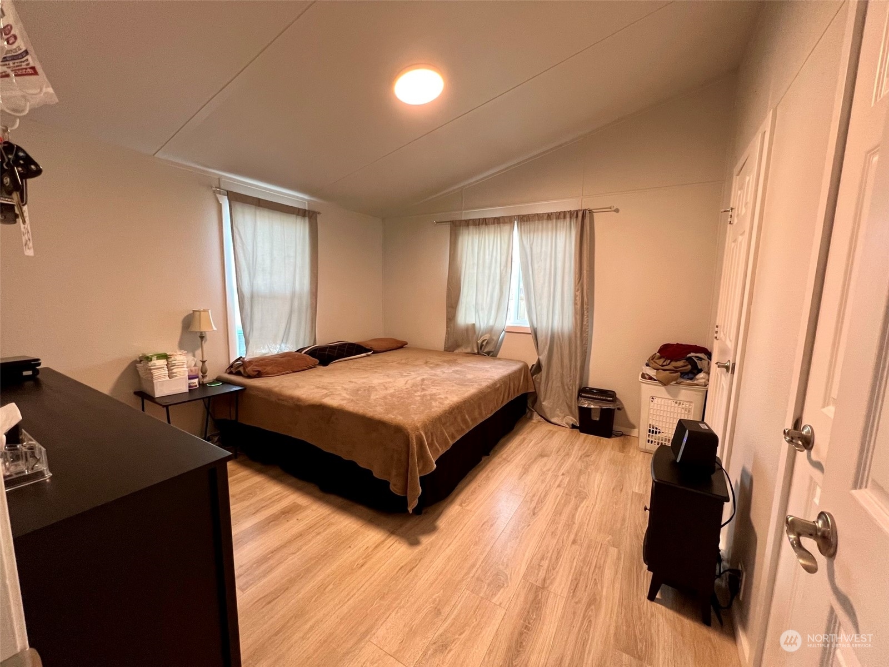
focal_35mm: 13
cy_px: 334
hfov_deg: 106.2
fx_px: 334
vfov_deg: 89.9
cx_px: 444
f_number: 1.8
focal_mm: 1.57
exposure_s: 1/60
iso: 200
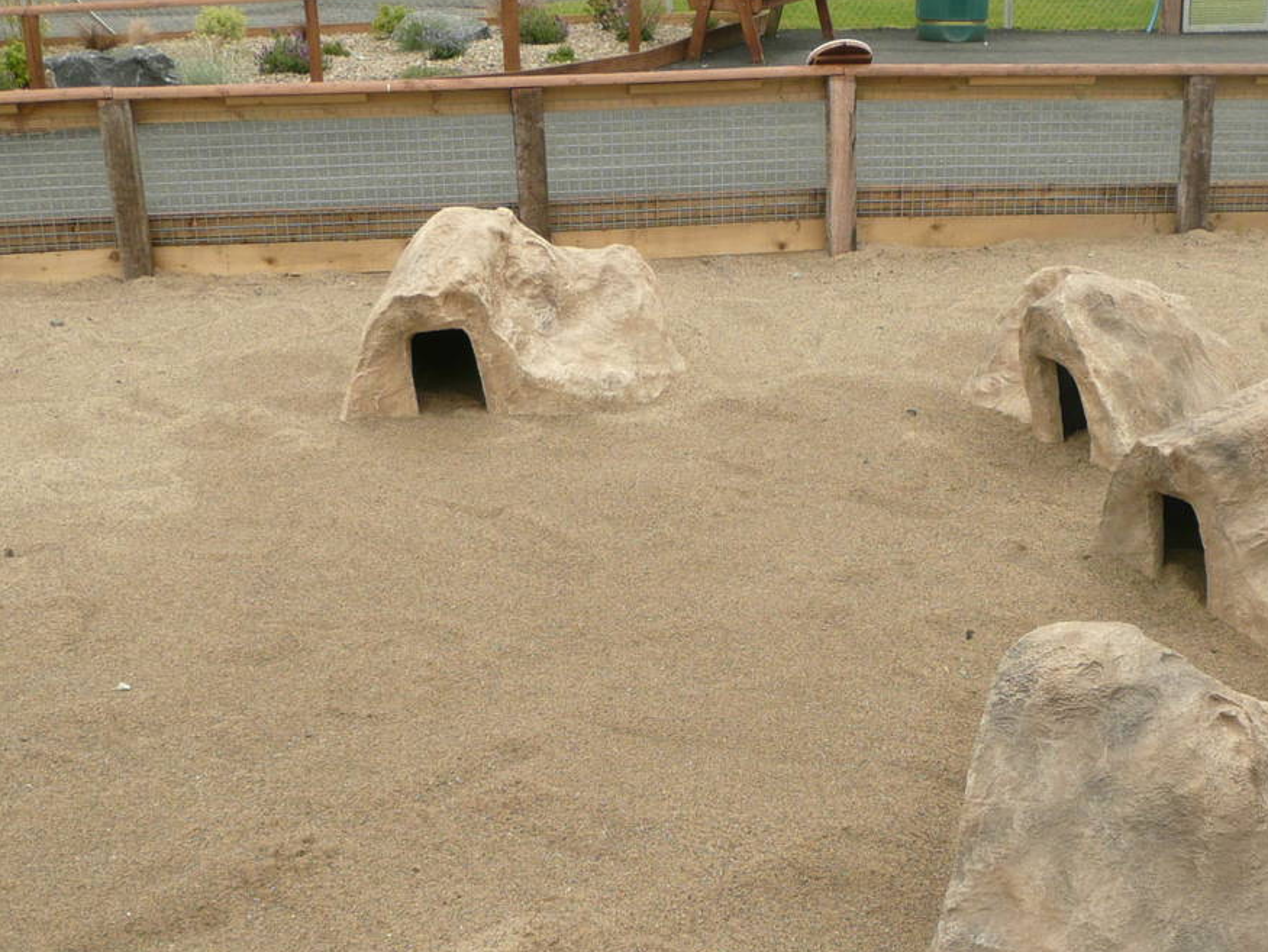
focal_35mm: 53
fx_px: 1942
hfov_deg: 36.0
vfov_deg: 27.1
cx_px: 764
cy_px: 725
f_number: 3.3
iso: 100
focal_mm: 4.6
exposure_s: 1/250
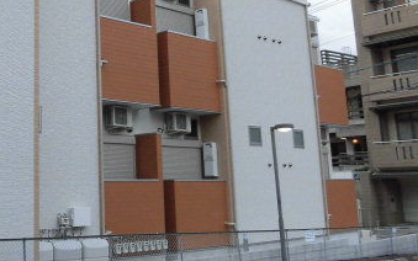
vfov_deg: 26.6
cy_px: 74
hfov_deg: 38.4
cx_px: 27
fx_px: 547
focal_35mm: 48
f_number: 3.1
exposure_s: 1/50
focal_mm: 4.3
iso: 200
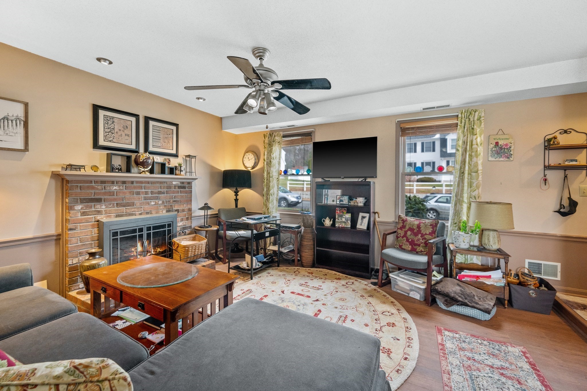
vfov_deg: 81.1
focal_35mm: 14
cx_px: 294
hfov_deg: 104.3
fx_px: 228
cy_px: 196
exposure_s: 1/10
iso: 1000
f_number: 6.3
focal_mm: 14
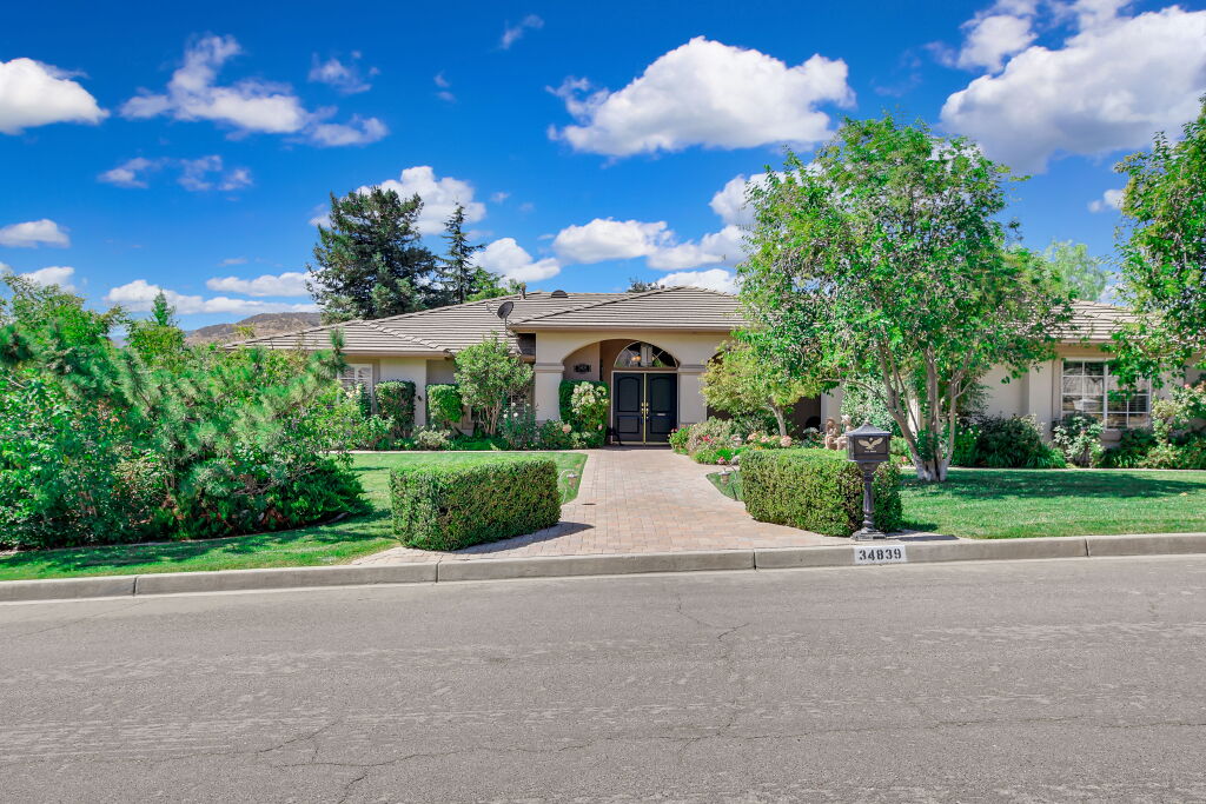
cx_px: 603
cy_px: 402
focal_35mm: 30
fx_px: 1005
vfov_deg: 43.6
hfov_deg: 61.9
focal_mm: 20
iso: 400
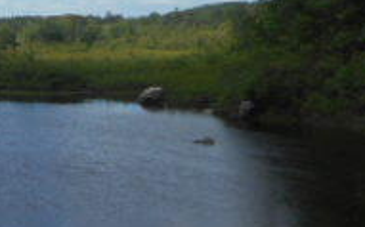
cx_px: -128
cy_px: 99
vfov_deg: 14.6
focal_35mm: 89
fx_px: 885
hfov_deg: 20.9
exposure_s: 1/1000
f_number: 3.7
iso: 80
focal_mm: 4.5
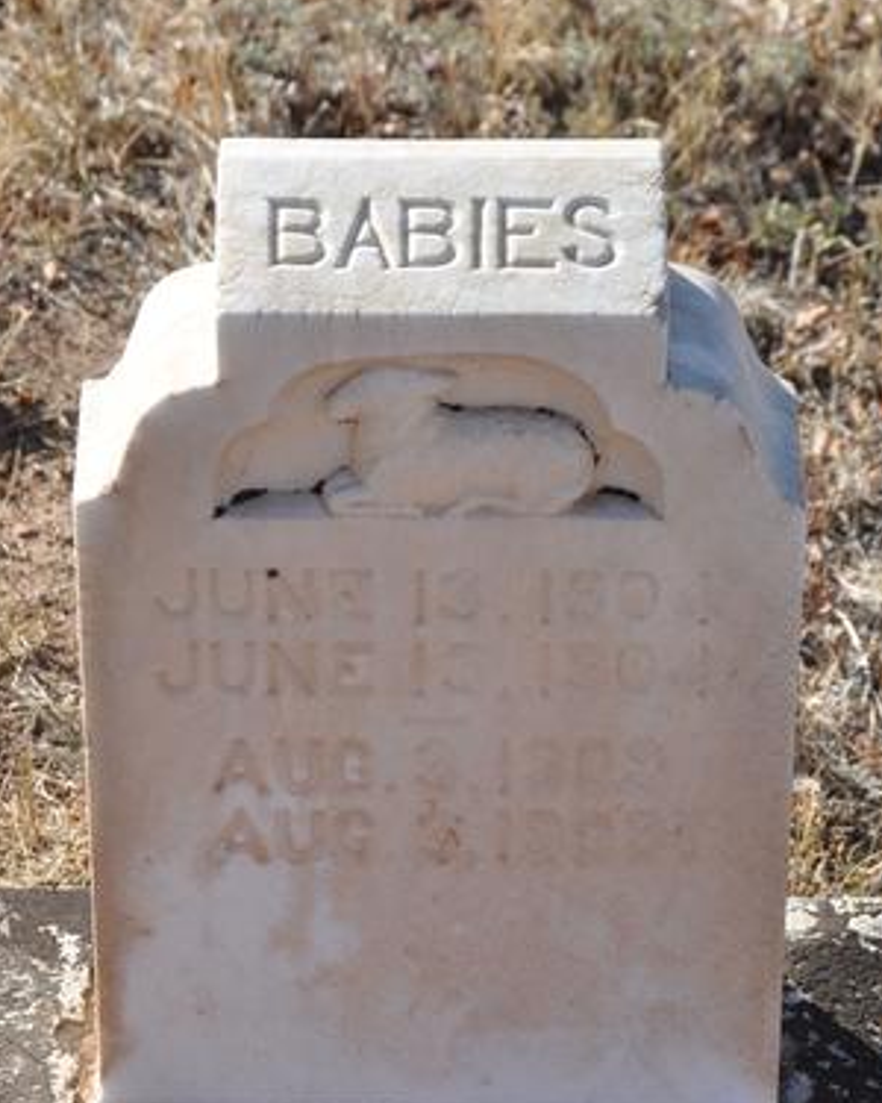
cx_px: 406
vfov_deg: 12.2
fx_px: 5155
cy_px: 660
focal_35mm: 158
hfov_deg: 9.8
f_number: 8
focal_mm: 80
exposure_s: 1/250
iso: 200
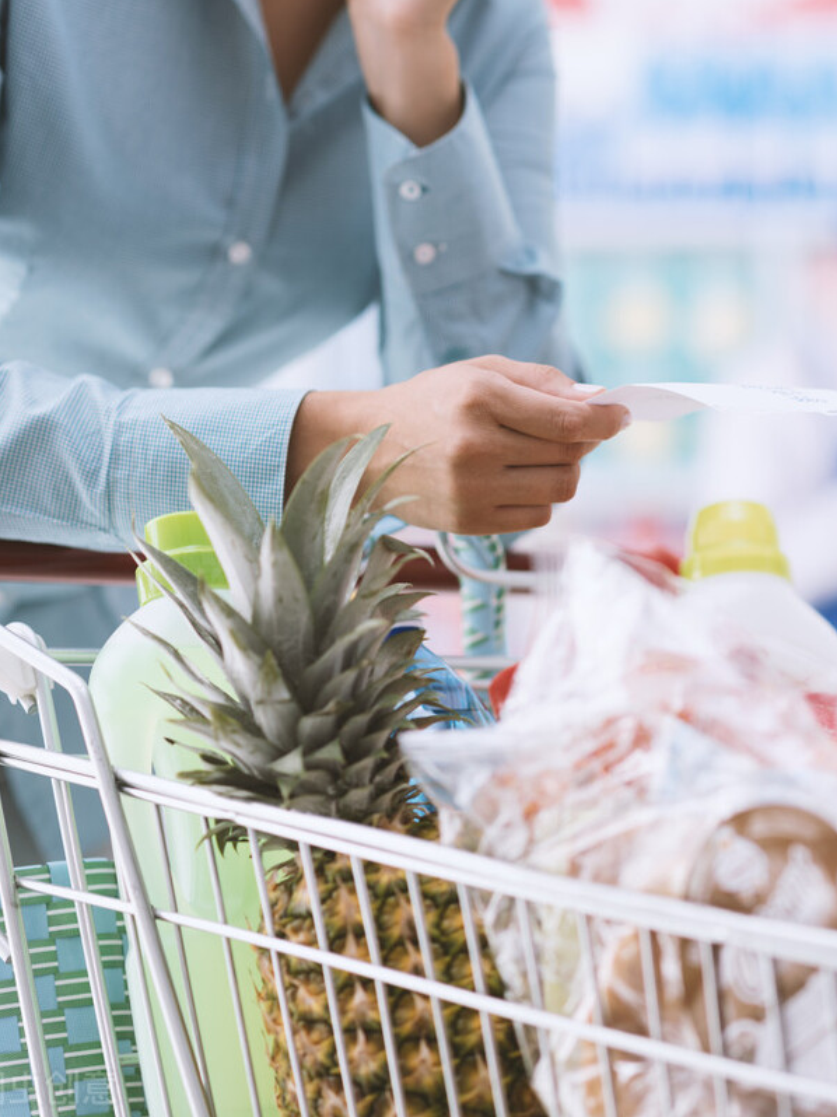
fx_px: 3968
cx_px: 805
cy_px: 558
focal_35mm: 123
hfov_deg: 11.9
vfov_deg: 16.0
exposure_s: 1/125
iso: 100
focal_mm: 85
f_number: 2.5
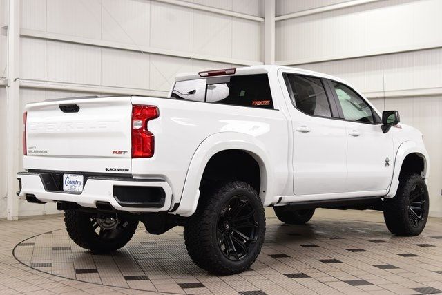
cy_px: 148
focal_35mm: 51
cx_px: 221
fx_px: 626
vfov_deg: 26.5
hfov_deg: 38.9
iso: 1100
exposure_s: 1/60
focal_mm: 34
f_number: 8
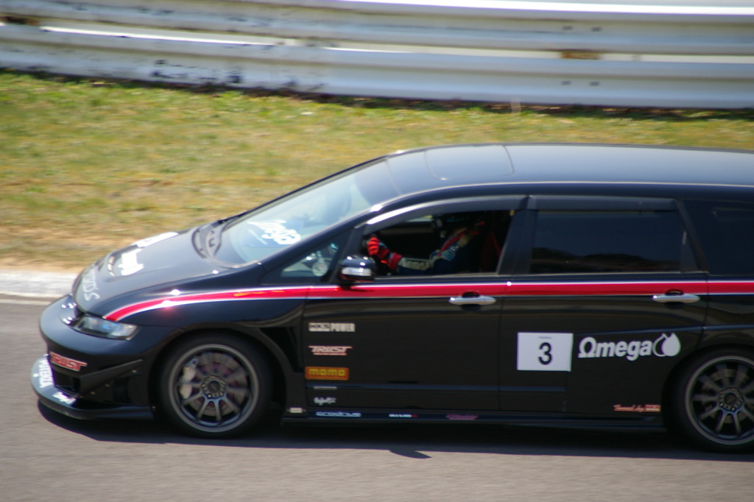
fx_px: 7851
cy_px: 251
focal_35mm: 375
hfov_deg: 5.5
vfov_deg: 3.7
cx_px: 377
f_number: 6.7
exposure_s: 1/350
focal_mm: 250
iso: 200
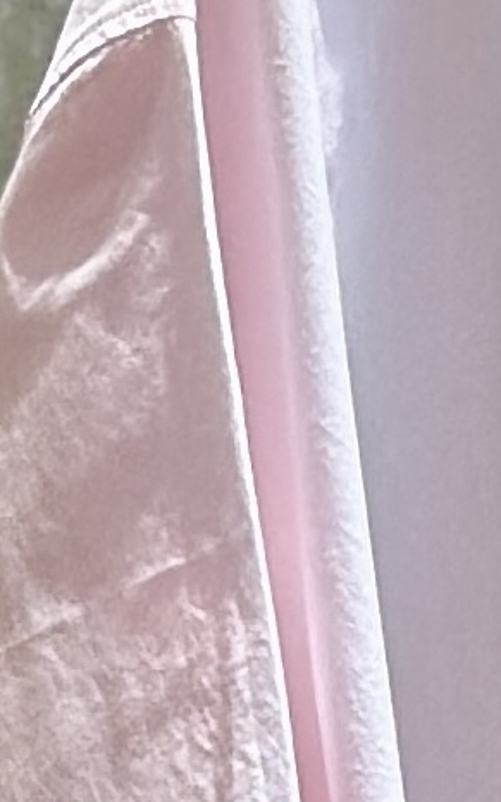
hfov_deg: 3.9
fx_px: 7257
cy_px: 614
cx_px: 1025
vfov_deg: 6.3
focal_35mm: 332
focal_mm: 6.86
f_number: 1.78
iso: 64
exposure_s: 1/100
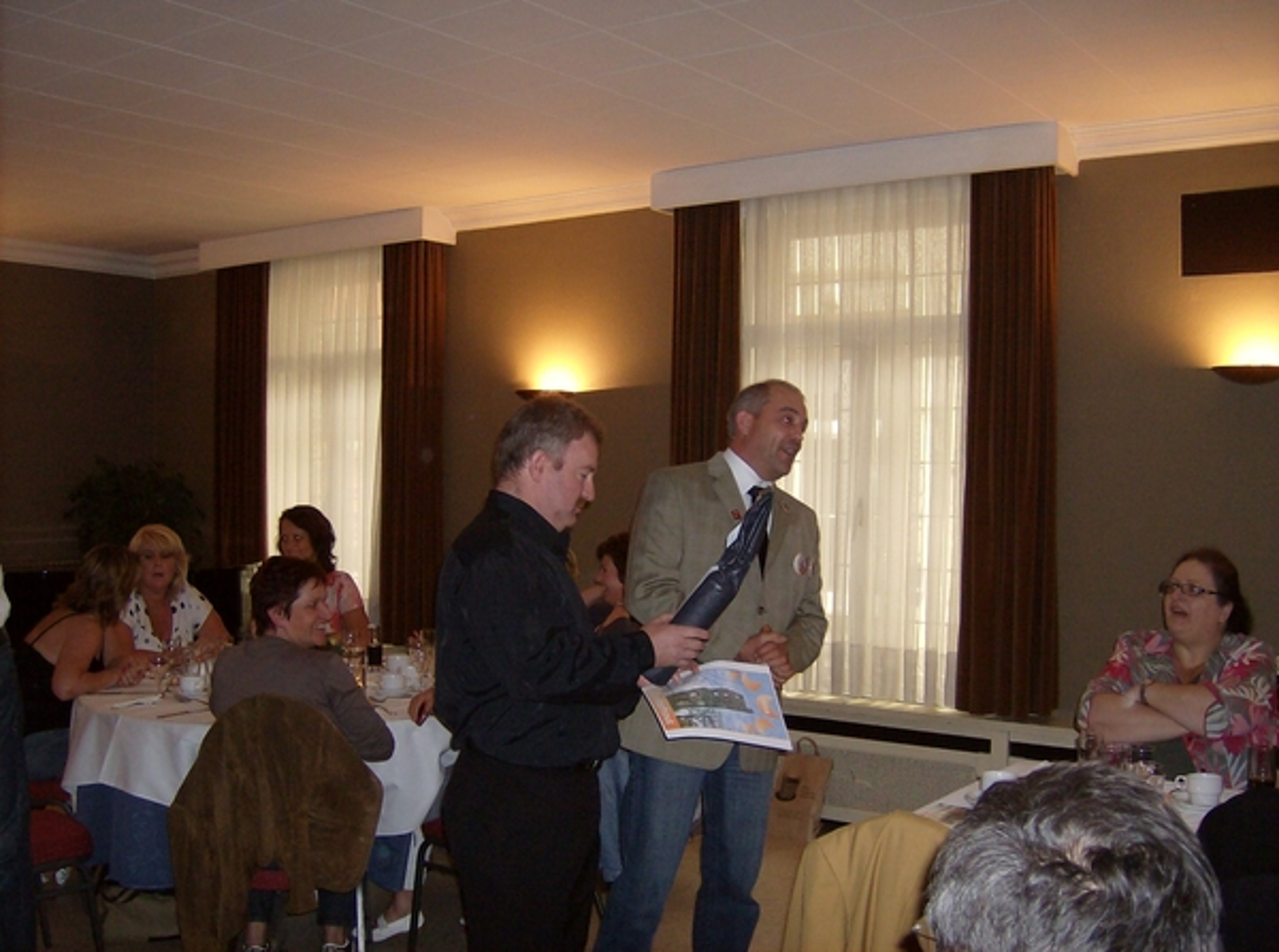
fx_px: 1327
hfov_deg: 51.5
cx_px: 640
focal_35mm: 36
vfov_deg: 39.5
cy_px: 476
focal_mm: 6
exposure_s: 1/60
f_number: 2.8
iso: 200
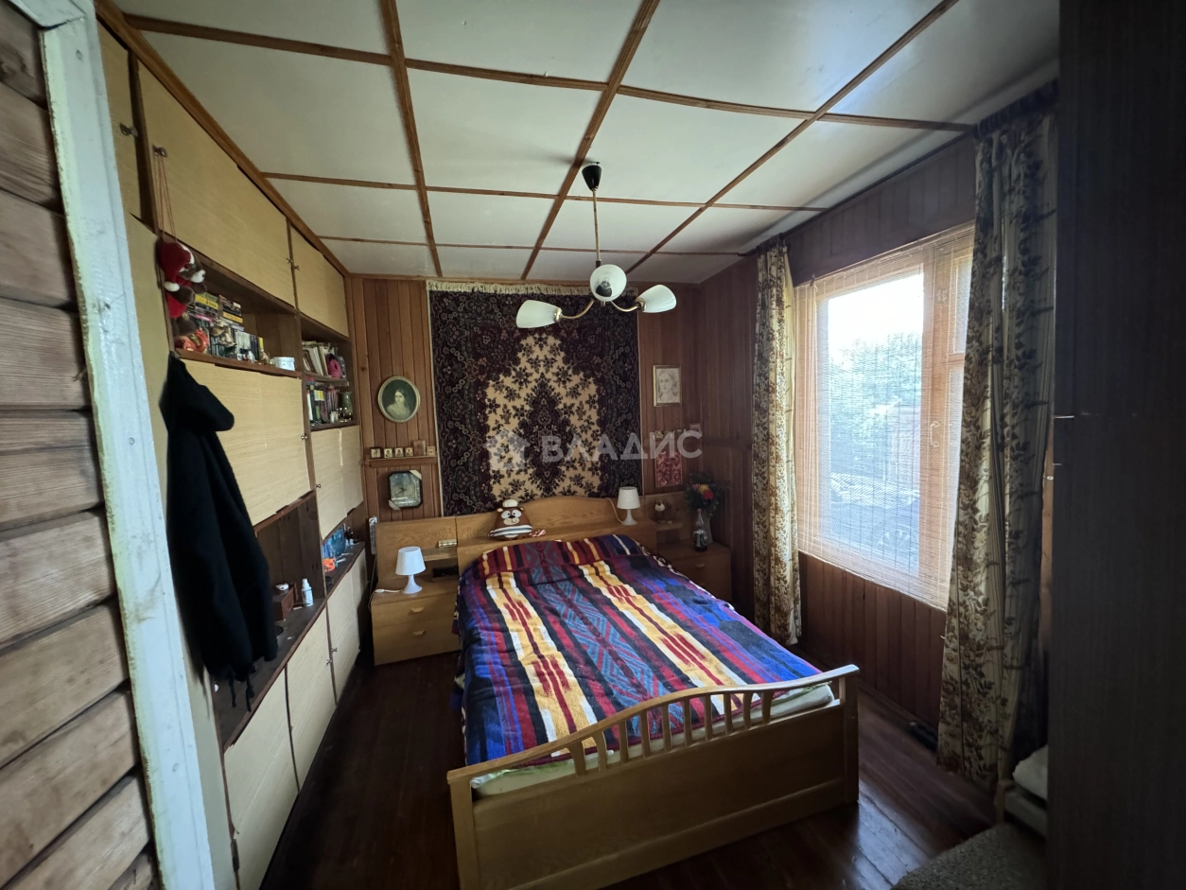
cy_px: 445
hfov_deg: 102.1
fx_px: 480
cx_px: 593
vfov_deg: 85.7
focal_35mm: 14
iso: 1250
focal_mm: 2.22
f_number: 2.2
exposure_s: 1/40
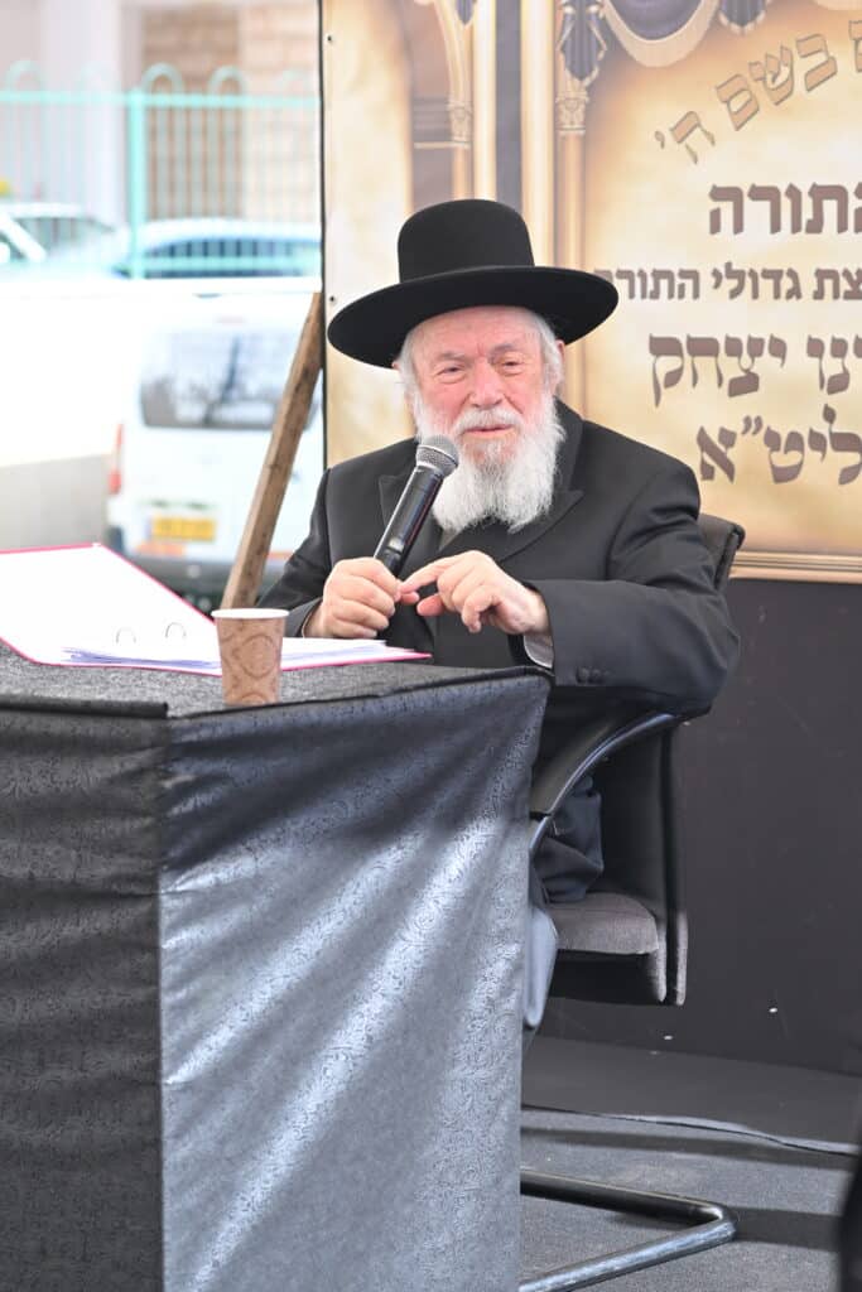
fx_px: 4560
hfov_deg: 10.8
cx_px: 431
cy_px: 646
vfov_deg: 16.1
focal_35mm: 127
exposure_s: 1/160
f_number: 4.5
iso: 100
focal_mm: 85
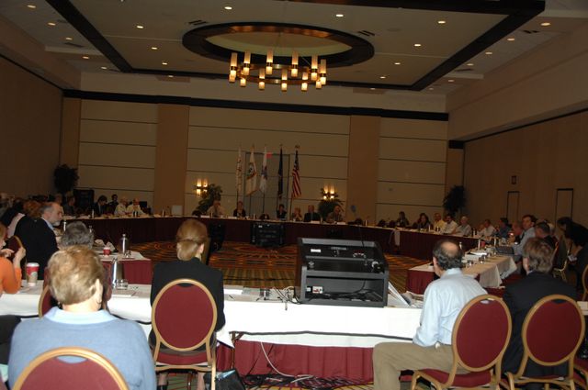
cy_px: 195
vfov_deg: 32.9
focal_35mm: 40
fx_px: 661
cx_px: 294
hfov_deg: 48.0
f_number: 4
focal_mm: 27
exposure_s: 1/125
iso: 400
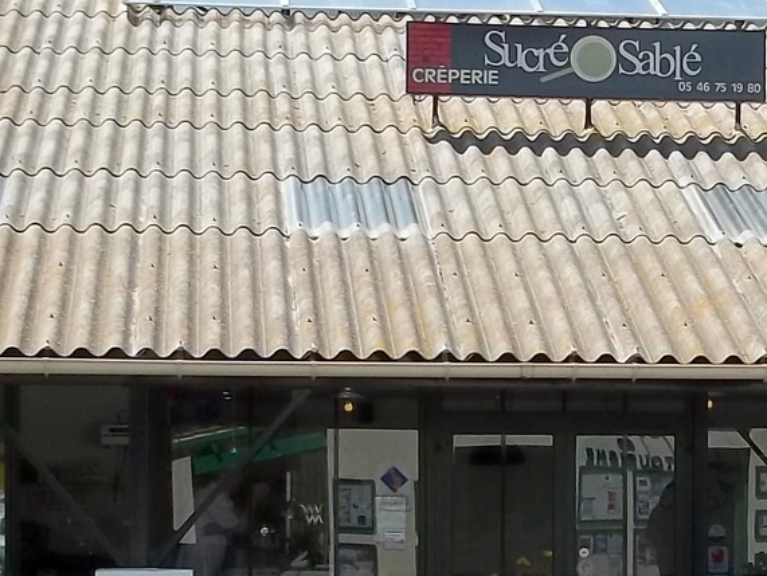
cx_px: 647
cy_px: 528
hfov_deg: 15.5
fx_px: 2794
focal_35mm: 126
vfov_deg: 11.7
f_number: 8
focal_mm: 6.5
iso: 64
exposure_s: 1/160
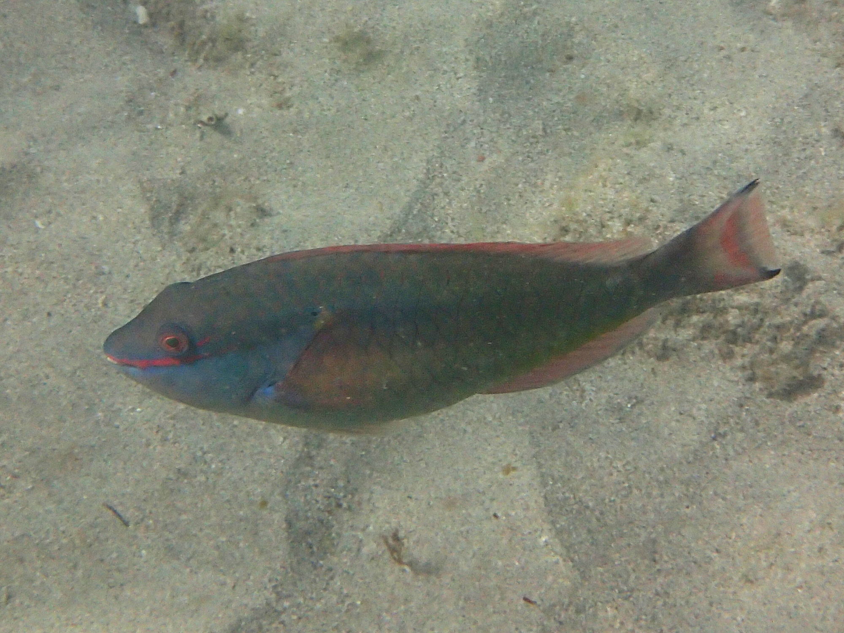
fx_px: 2438
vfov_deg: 14.8
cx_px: 422
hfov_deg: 19.6
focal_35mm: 100
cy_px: 316
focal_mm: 18
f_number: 6.3
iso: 160
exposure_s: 1/400
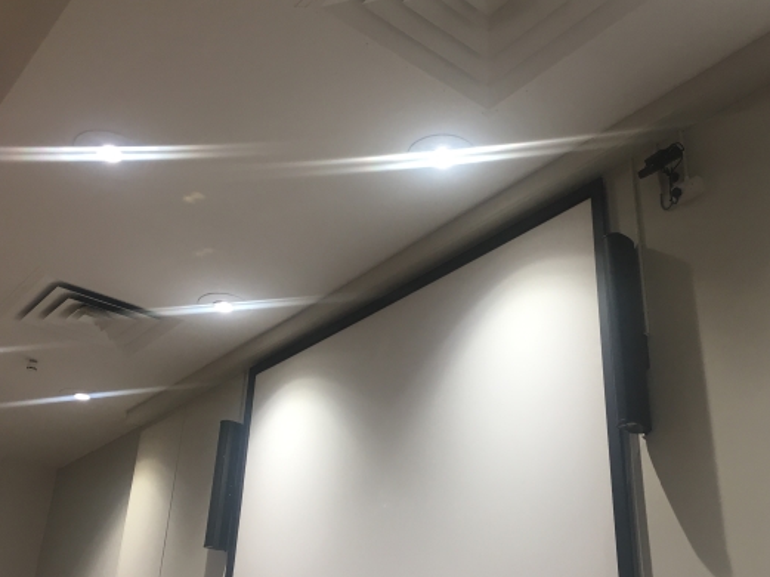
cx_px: 426
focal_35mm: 39
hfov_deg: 47.8
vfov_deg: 36.7
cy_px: 325
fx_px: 867
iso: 32
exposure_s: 1/33
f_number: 2.2
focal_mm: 4.15
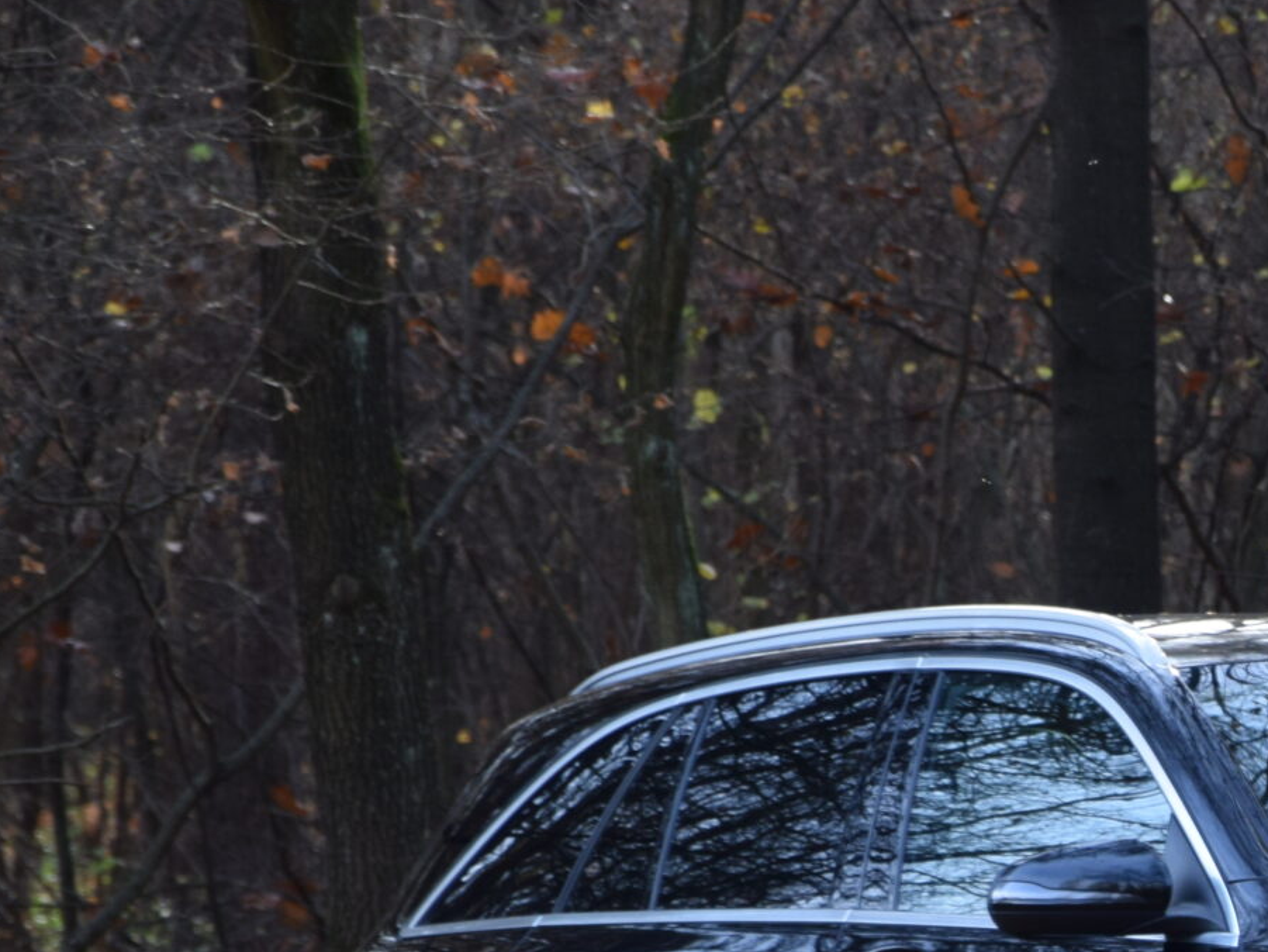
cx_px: 1680
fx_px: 15767
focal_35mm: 430
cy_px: 995
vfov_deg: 3.5
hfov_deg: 4.6
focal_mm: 105
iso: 400
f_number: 6.3
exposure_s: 1/160
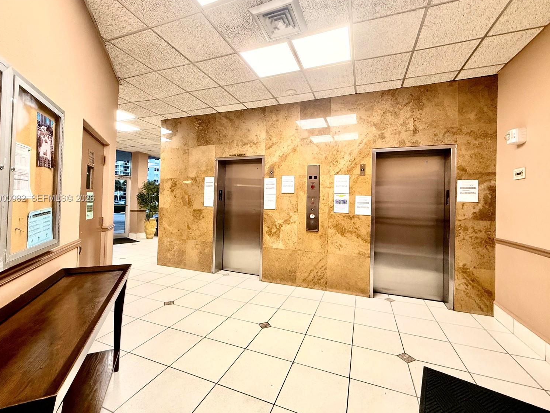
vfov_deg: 81.7
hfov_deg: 98.2
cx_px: 274
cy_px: 199
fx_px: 238
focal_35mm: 15
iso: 200
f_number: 2.2
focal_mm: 2.22
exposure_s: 1/120
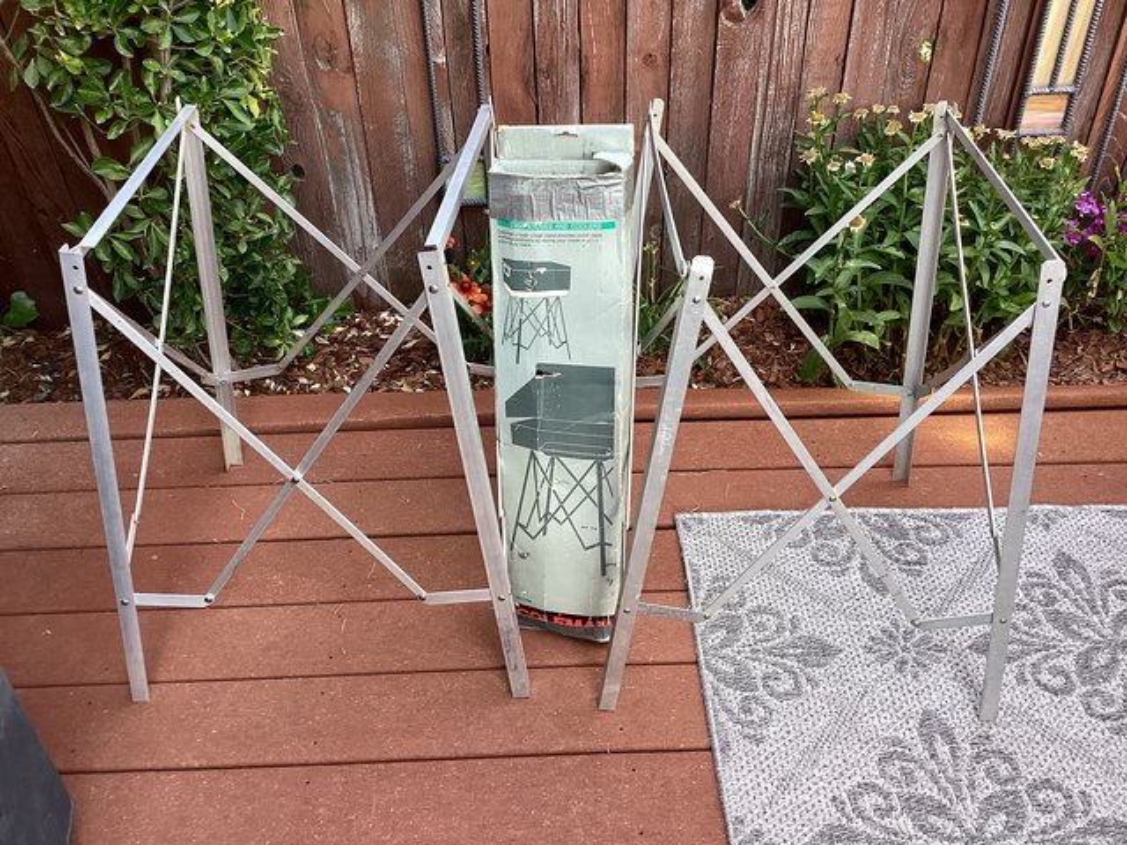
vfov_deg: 45.4
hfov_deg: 58.4
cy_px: 422
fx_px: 1009
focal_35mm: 31
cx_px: 564
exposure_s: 1/60
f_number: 2.4
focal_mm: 3.3
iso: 64
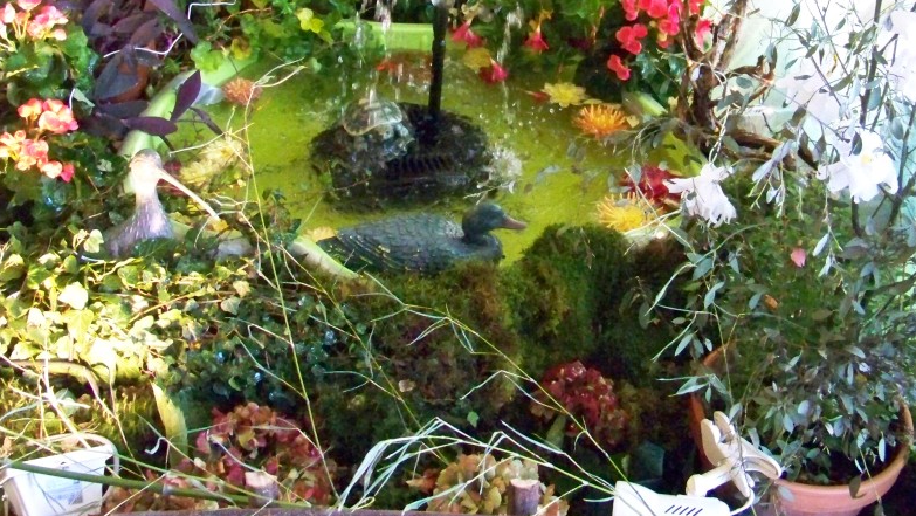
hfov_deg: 43.6
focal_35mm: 47
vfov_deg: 25.1
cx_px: 390
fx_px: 1142
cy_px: 111
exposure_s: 1/100
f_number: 2.8
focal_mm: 5.85
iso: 1600
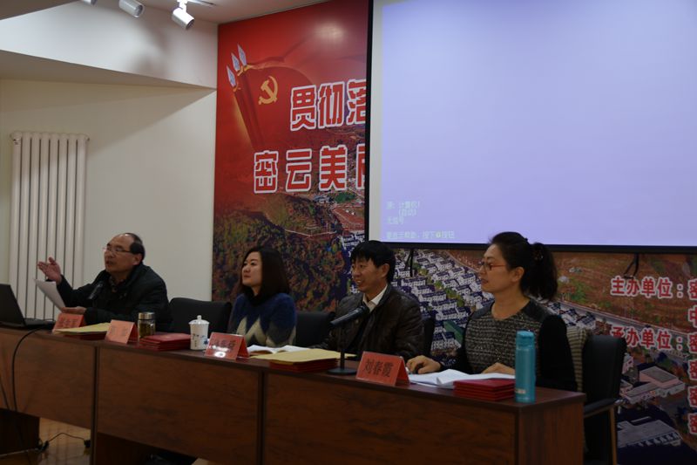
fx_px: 929
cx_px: 348
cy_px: 232
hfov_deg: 41.1
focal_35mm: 48
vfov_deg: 28.1
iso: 100
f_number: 4
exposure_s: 1/13
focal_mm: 32
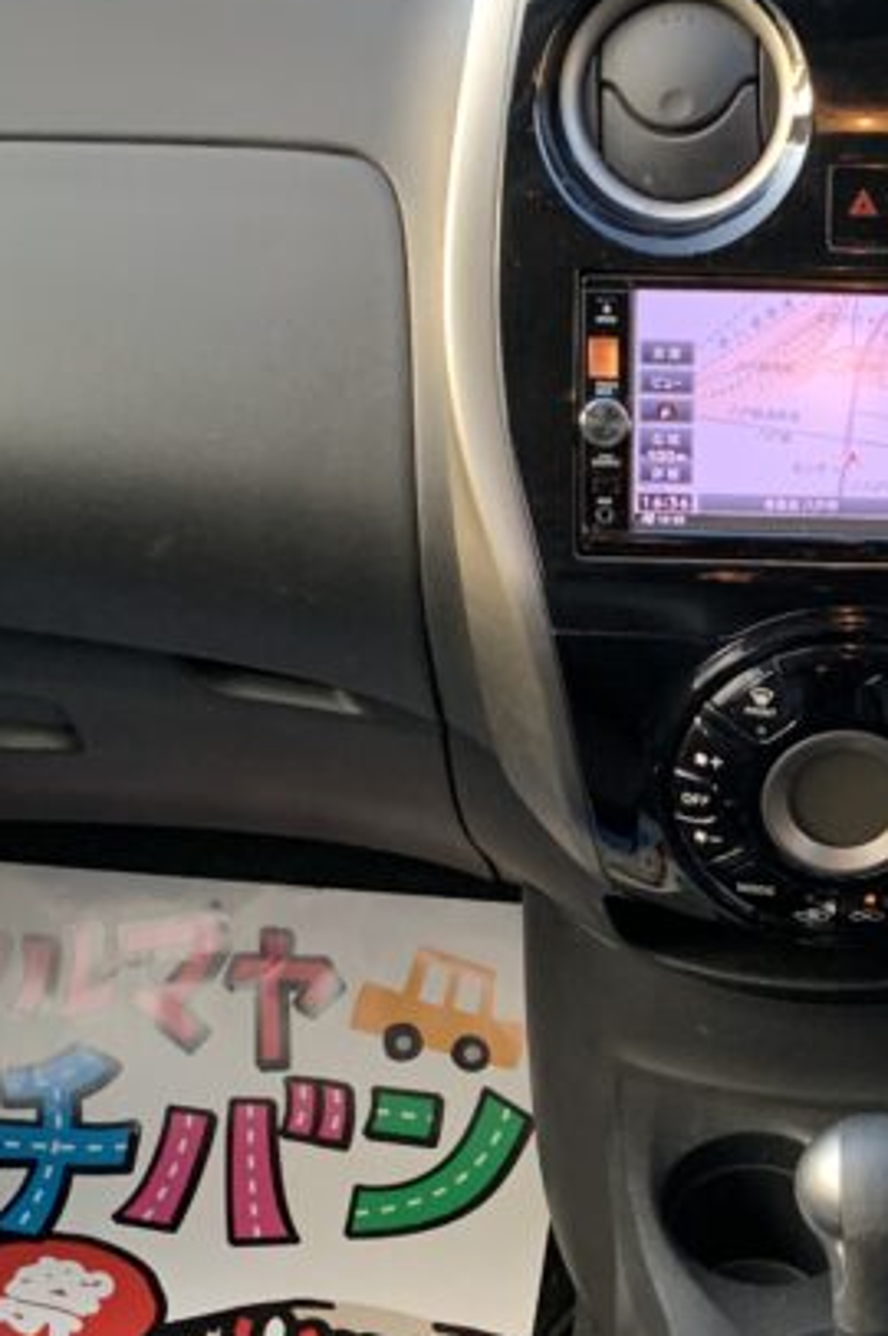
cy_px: 862
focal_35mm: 72
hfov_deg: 18.6
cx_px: 799
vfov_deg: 28.0
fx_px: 2668
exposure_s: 1/60
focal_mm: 4.25
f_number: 1.8
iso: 125
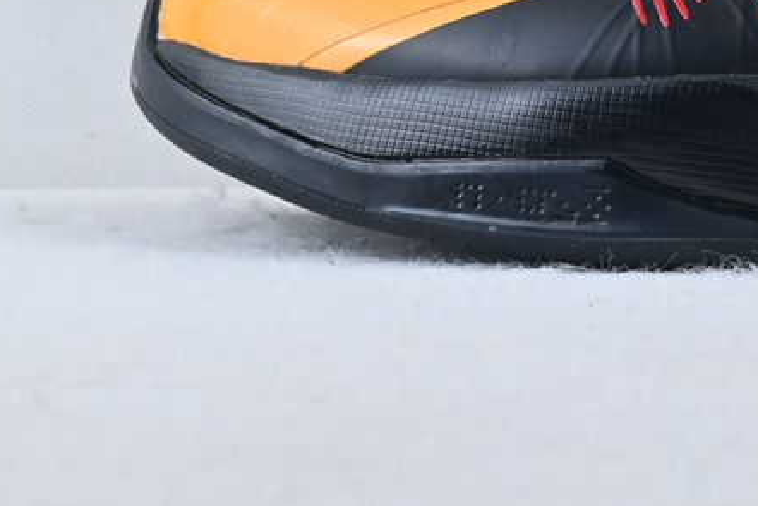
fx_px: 2401
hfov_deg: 16.8
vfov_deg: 11.8
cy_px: -105
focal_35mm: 114
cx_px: 1010
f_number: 10
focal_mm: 28
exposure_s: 1/13
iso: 100
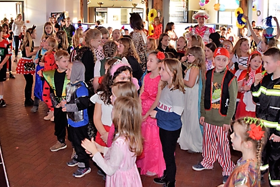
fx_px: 303
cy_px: 58
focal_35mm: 39
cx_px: 138
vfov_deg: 33.8
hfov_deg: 49.5
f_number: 3.5
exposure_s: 1/60
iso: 1100
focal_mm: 18
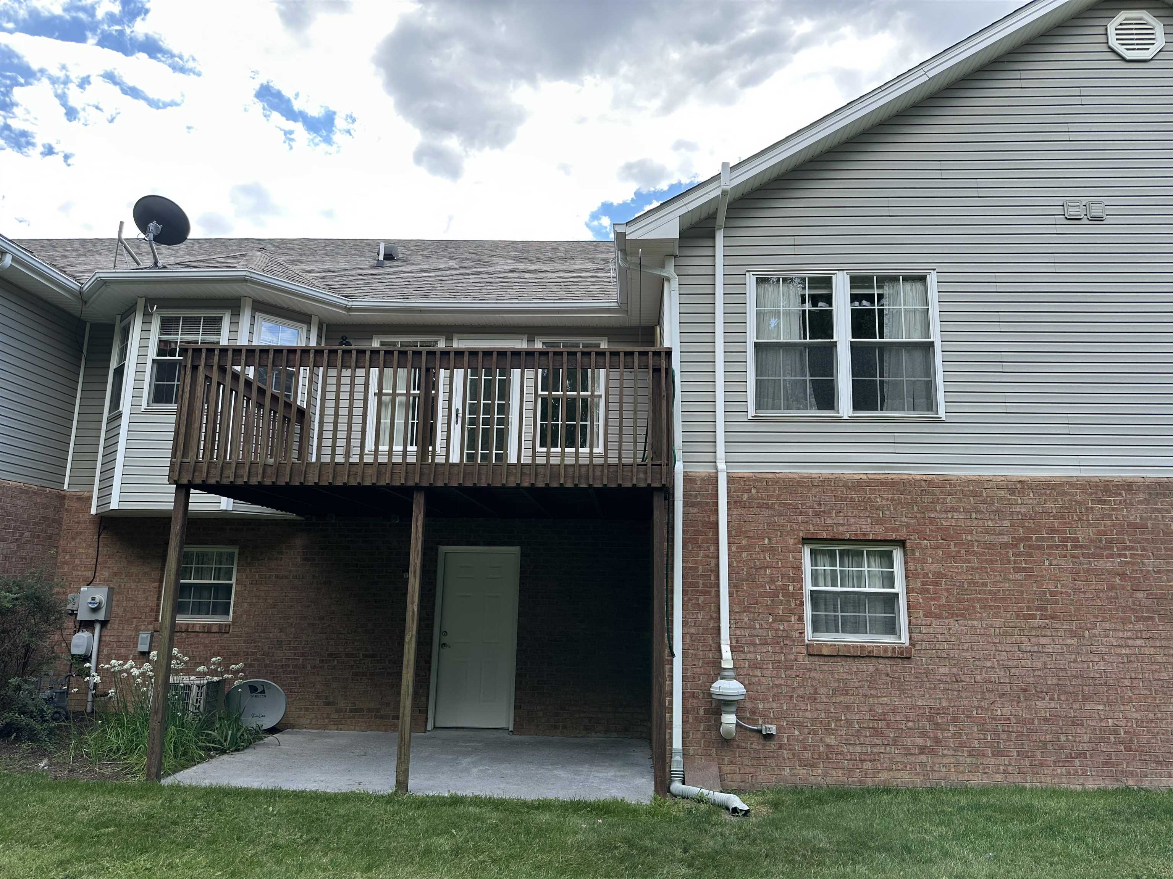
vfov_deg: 56.8
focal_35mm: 24
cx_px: 586
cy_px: 440
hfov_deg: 71.6
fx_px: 813
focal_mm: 6.86
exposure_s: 1/1019
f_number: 1.78
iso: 80
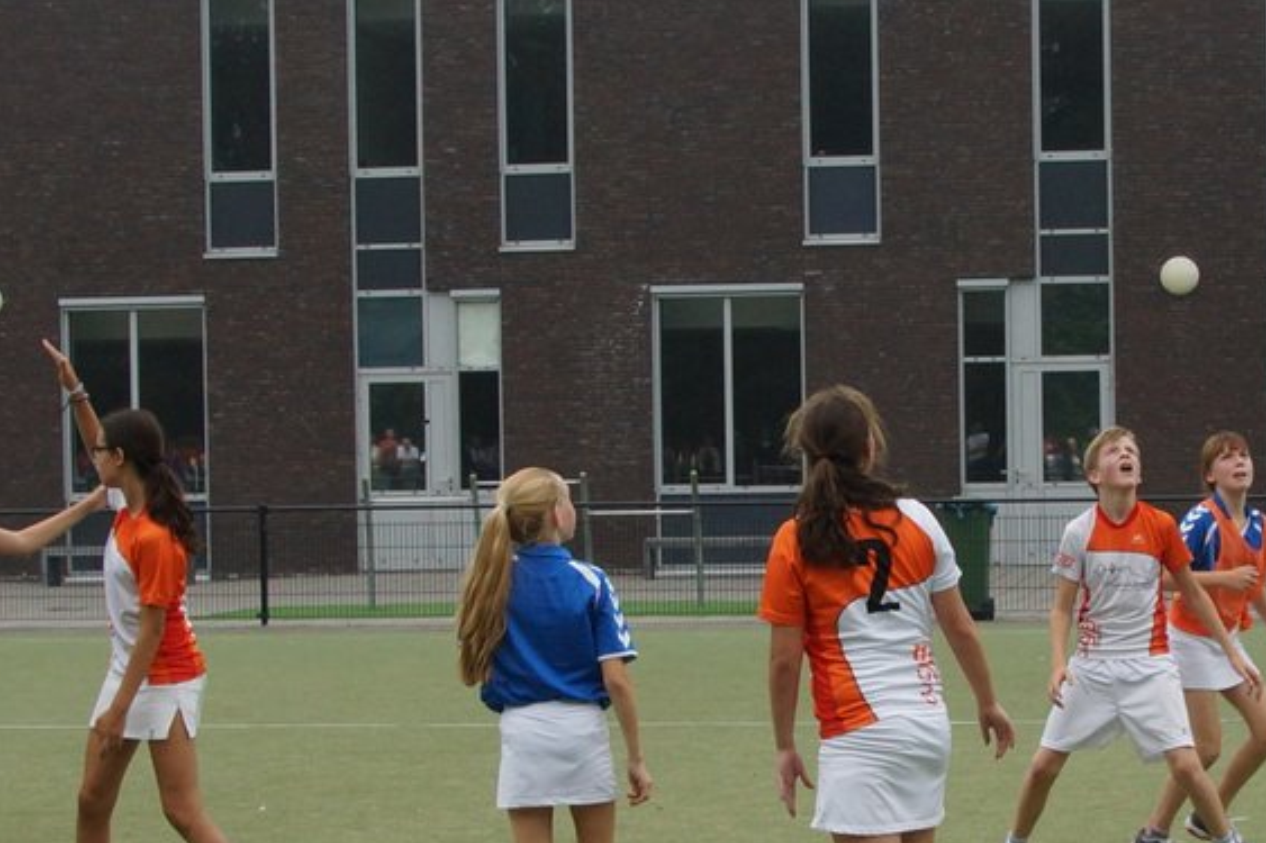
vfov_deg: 22.6
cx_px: 753
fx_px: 2109
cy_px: 441
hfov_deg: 33.3
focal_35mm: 60
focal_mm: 22
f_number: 7.1
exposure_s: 1/640
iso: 400
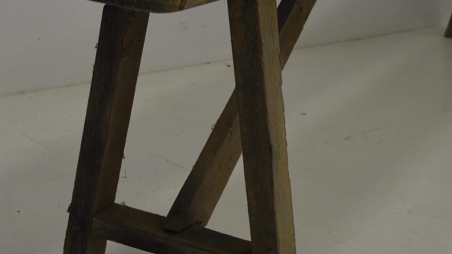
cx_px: 213
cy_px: 97
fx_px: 961
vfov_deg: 15.1
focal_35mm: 80
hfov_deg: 26.5
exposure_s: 1/80
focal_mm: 23
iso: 400
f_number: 4.5
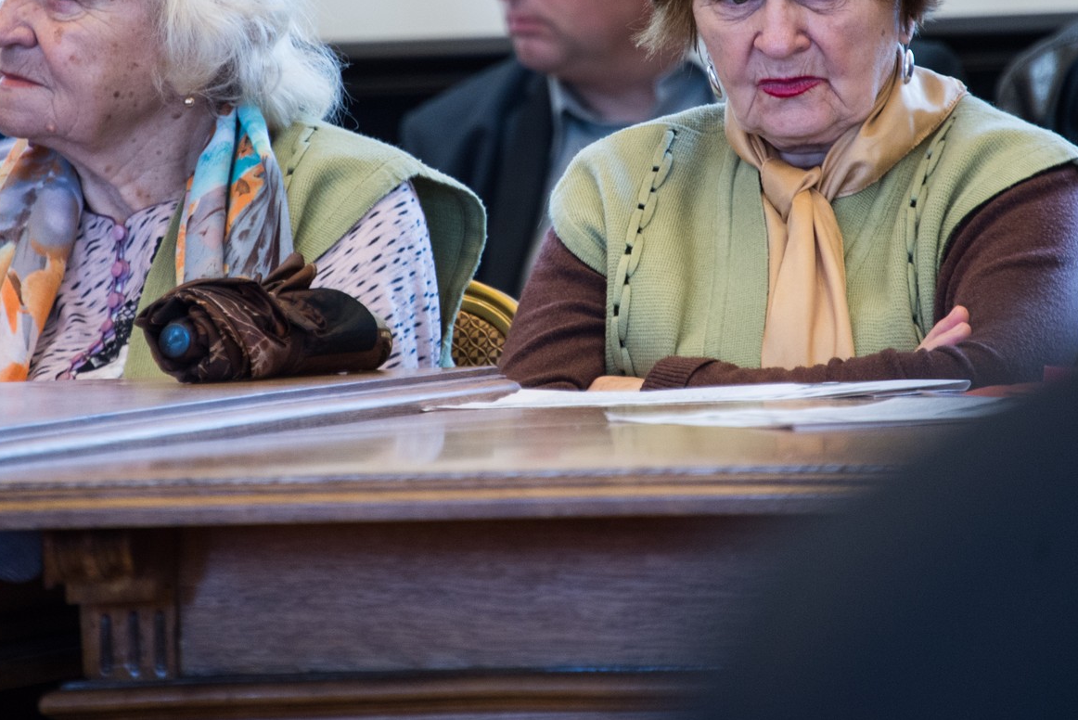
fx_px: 14799
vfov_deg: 2.8
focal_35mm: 494
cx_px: 593
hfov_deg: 4.2
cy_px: 129
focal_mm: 300
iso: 2000
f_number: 5.6
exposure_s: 1/50
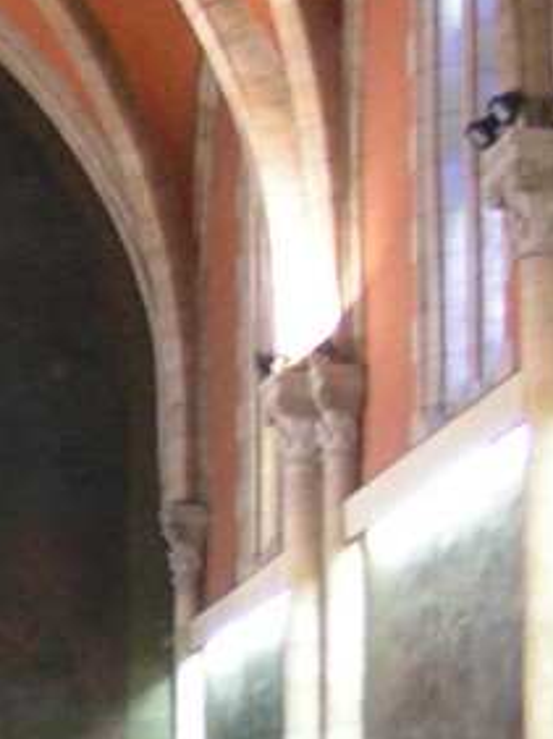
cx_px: -296
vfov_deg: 13.5
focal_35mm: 144
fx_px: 3072
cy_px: 735
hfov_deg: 9.9
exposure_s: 1/4
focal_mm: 5.8
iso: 200
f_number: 2.8
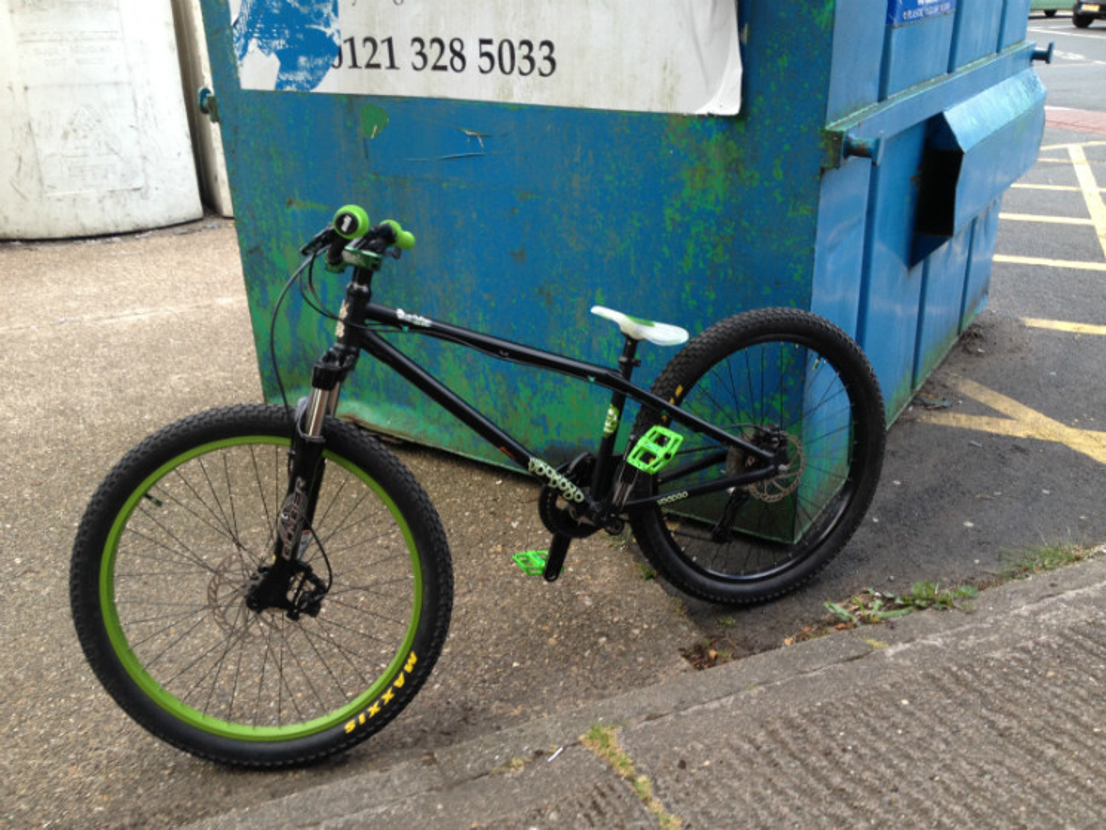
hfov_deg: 52.6
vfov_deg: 40.7
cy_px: 415
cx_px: 553
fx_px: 1118
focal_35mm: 35
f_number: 2.4
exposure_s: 1/40
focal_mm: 4.28
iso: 50
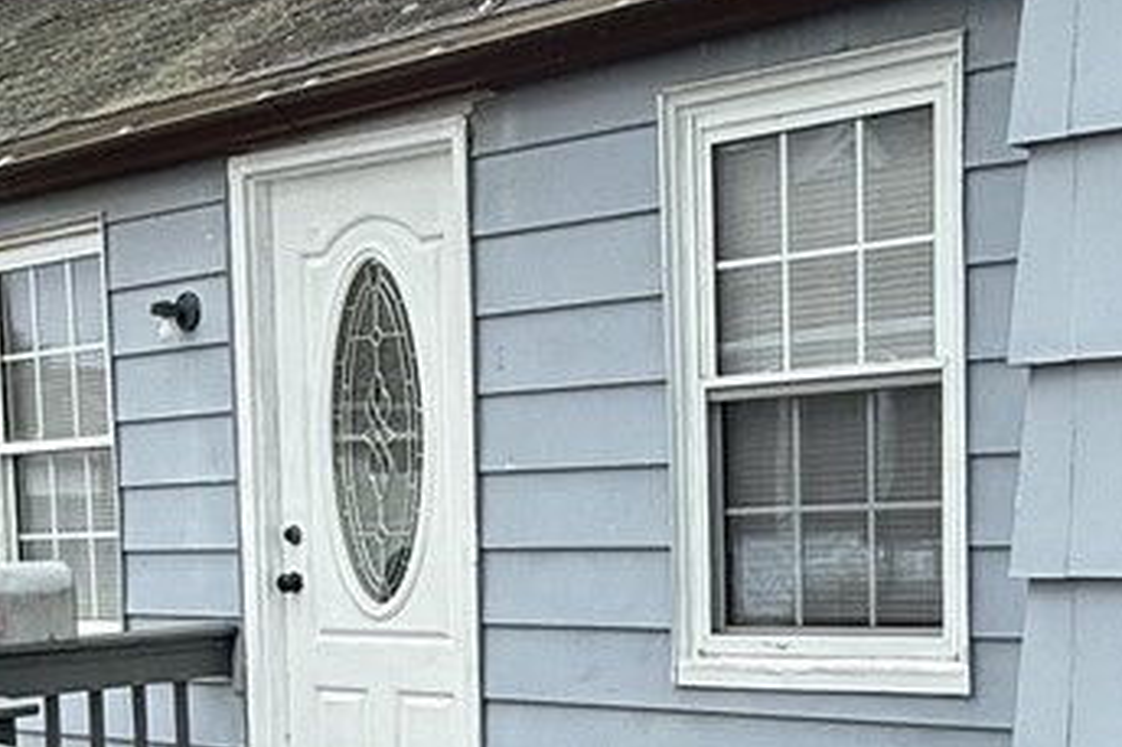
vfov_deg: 19.9
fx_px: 2025
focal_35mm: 65
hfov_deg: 30.9
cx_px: 463
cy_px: 838
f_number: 2.2
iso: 50
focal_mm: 2.22
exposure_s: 1/631
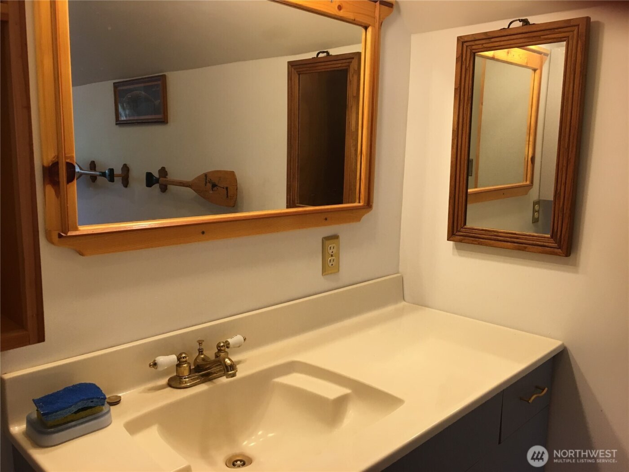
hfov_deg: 61.7
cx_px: 314
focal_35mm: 29
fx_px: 527
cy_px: 236
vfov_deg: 48.2
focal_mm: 4.15
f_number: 2.2
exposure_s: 1/30
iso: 40
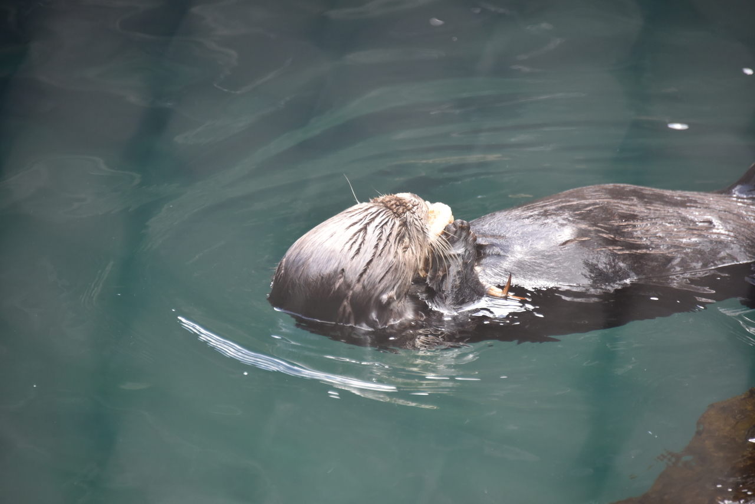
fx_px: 6293
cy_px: 252
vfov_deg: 4.6
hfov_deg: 6.9
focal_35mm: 300
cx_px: 378
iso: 1250
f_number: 5.6
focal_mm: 300
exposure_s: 1/640
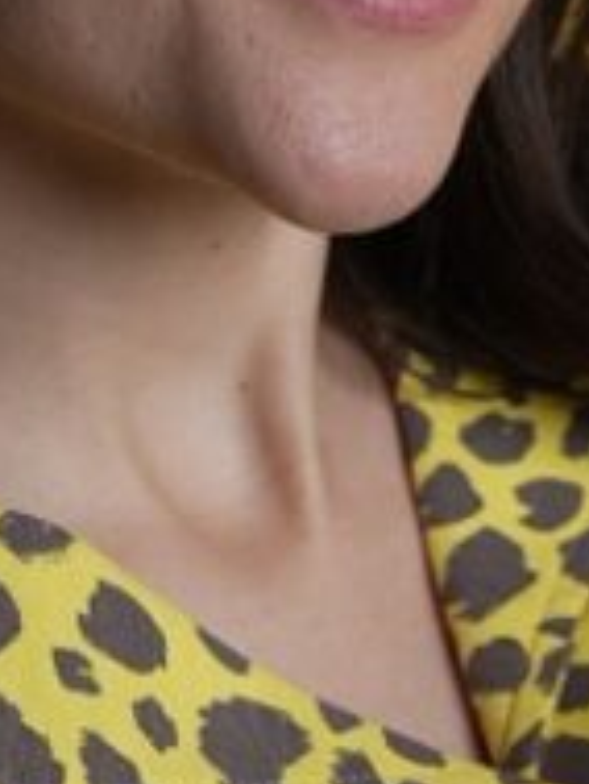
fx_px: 5892
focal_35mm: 260
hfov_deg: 5.7
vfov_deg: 7.6
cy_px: 747
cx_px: 510
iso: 100
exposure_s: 1/160
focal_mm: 50
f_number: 4.5
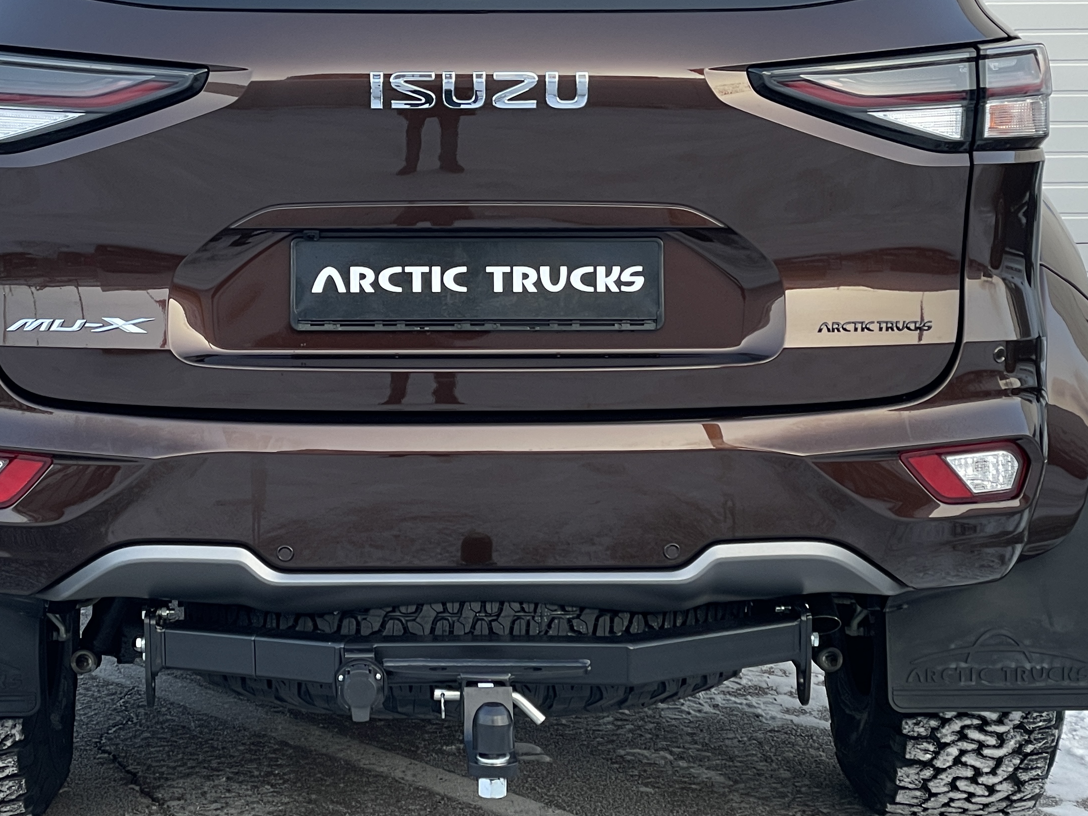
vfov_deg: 15.4
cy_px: 269
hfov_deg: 20.4
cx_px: 449
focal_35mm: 96
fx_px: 3017
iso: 25
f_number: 2
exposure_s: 1/123
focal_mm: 6
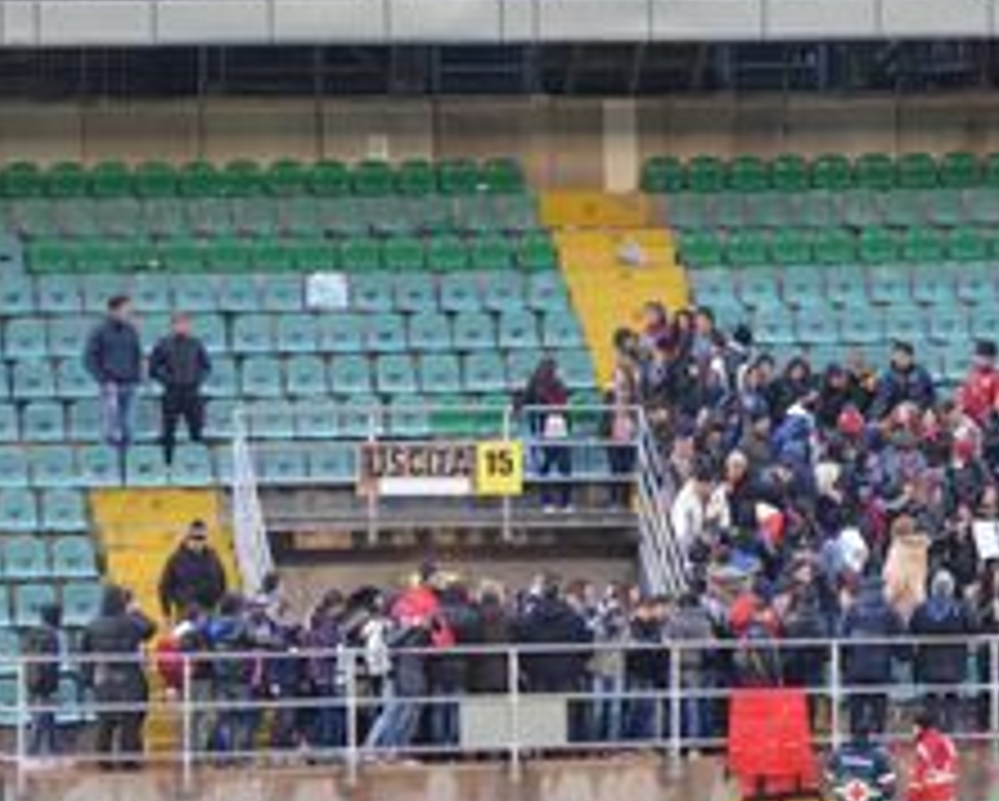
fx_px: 11192
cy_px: 353
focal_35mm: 378
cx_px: 698
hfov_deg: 5.1
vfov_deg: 4.1
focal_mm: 105
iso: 800
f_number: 5.6
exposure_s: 1/60
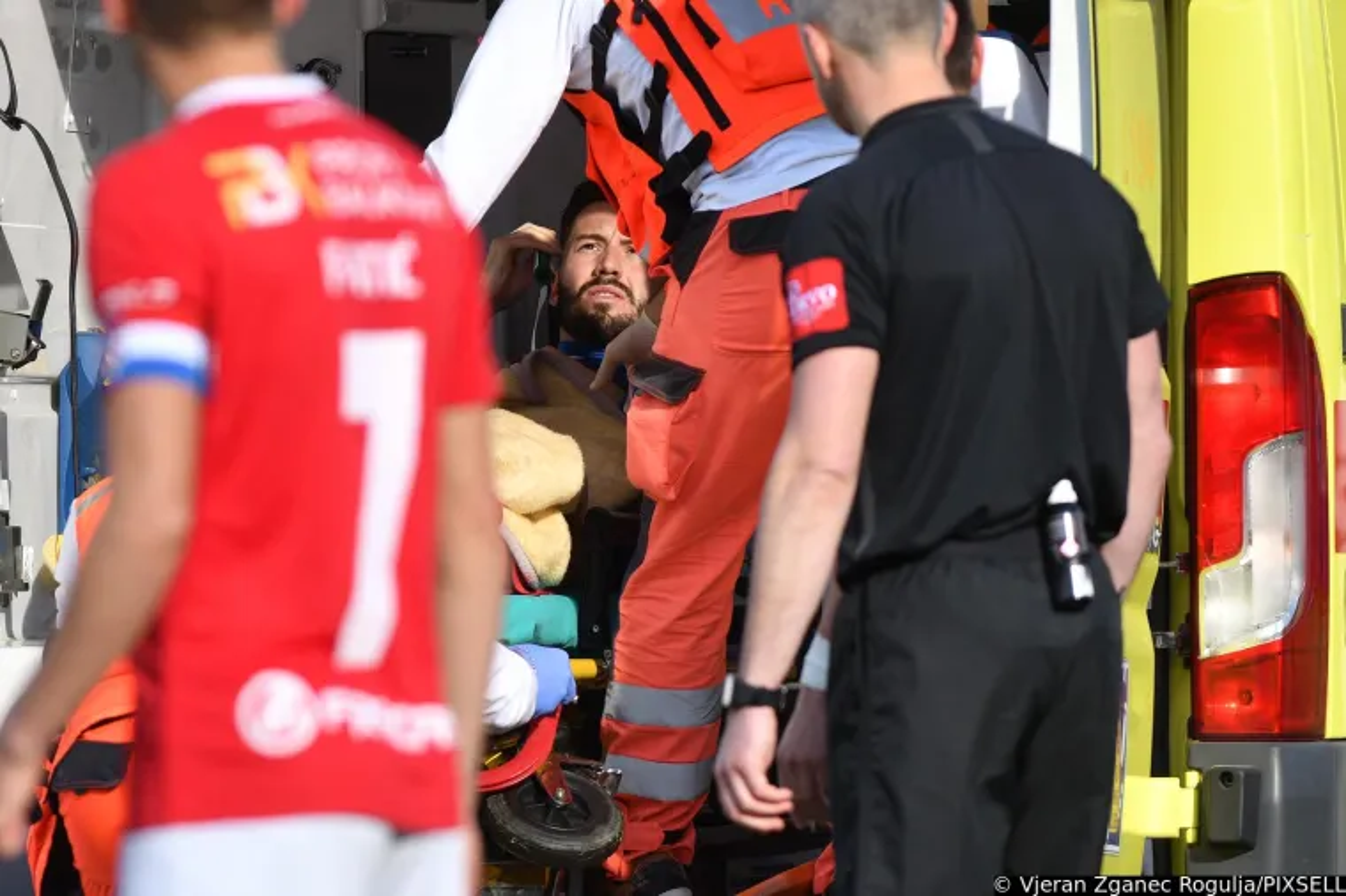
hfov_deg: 6.9
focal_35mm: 300
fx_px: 11211
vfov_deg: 4.6
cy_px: 448
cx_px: 673
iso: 140
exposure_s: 1/1250
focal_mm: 300
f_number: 5
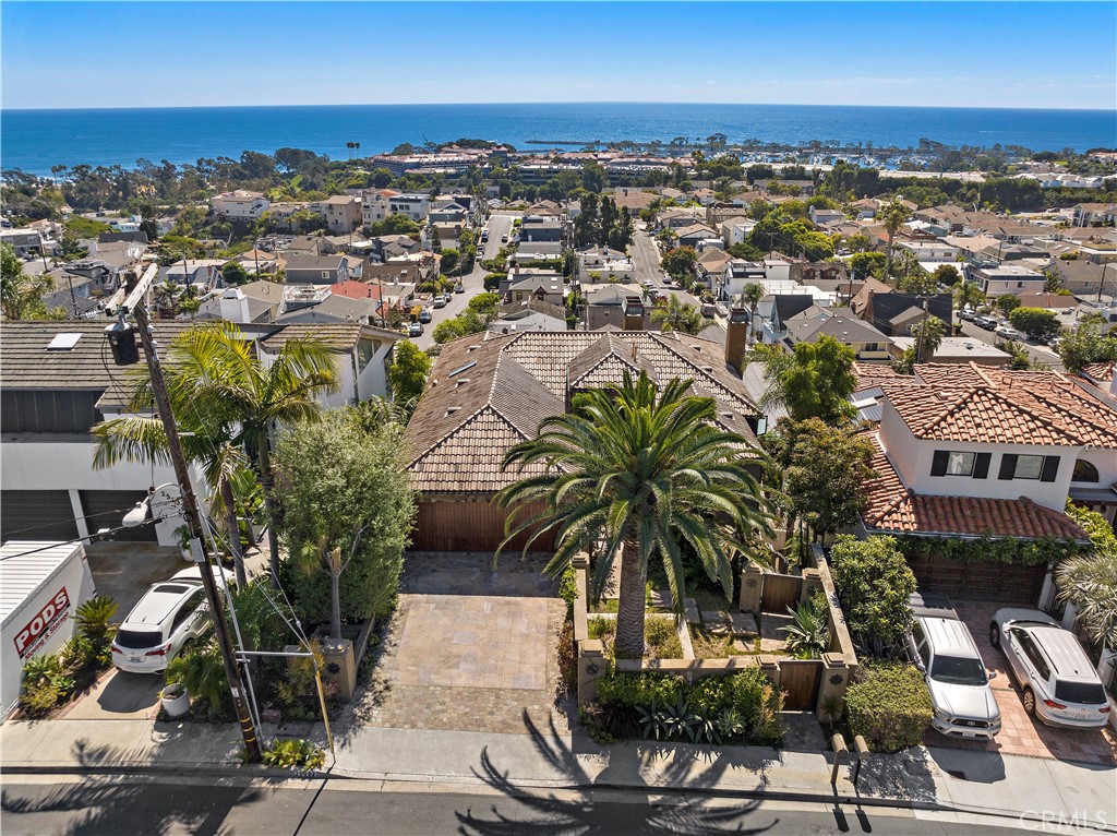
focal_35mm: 24
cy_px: 418
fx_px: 774
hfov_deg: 71.6
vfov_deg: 56.7
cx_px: 558
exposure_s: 1/2500
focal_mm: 12.29
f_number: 4
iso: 100
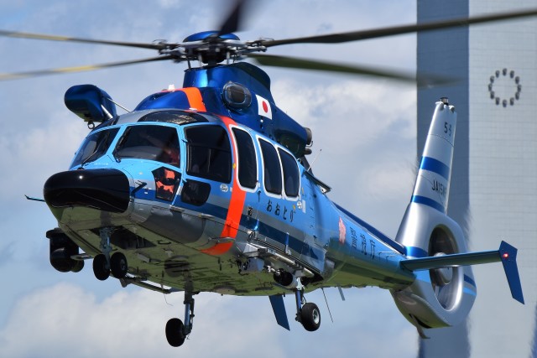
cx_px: 268
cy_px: 179
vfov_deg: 3.1
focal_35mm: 450
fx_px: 6714
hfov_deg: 4.6
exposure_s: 1/250
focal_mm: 300
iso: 100
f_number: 11
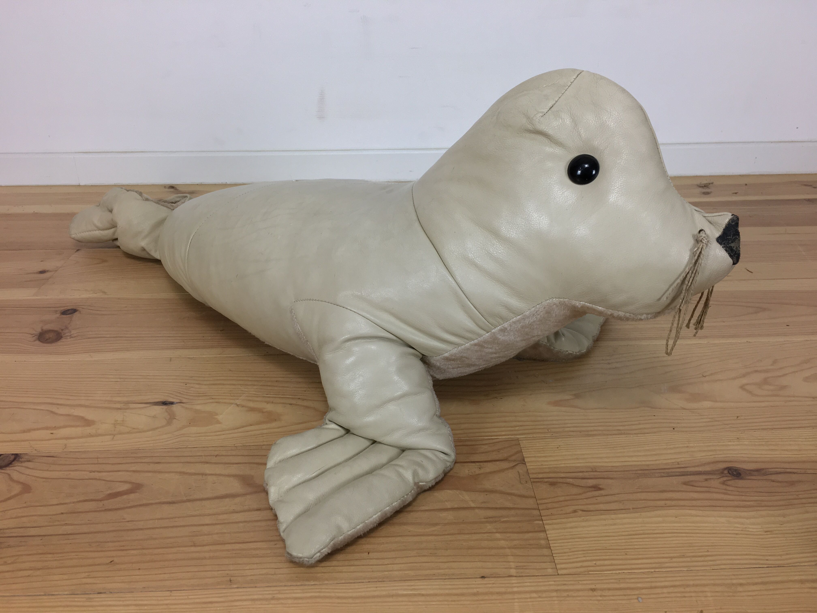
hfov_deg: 61.7
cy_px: 306
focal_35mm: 29
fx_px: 684
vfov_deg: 48.2
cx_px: 408
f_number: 2.2
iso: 40
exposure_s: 1/33
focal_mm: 4.15
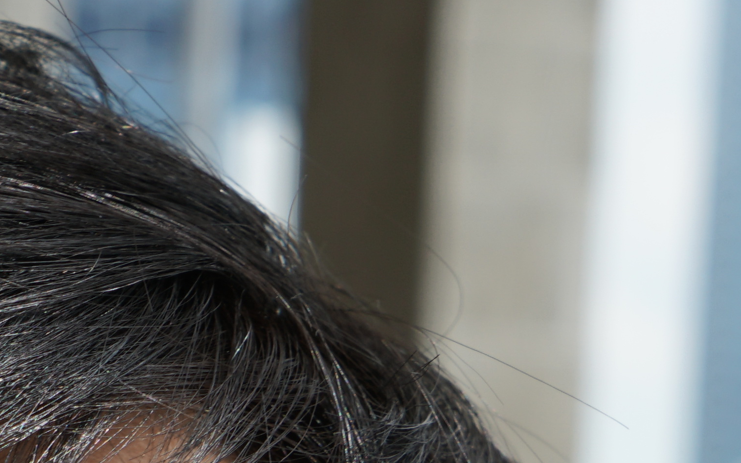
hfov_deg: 7.3
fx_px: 5836
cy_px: 1274
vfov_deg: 4.4
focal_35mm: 289
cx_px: 211
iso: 100
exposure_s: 1/160
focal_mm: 54
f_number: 8
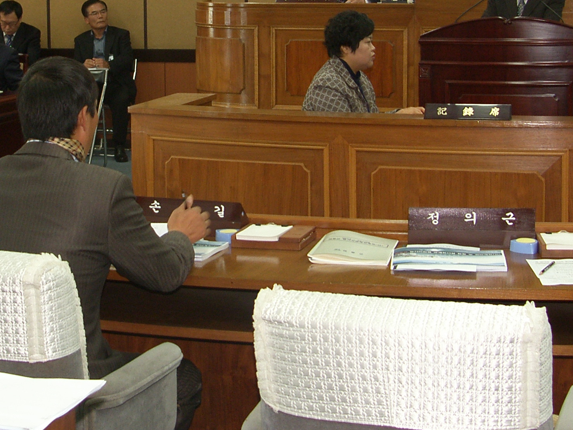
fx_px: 1457
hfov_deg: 22.1
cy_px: 91
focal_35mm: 88
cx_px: 173
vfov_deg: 16.7
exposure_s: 1/40
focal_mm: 10.3
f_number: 2.5
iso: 100
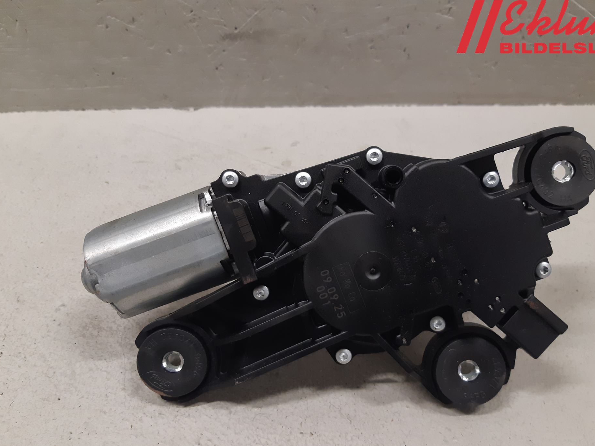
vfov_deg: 48.1
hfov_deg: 61.6
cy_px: 247
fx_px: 498
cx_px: 323
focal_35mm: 29
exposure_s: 1/50
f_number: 1.7
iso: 160
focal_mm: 3.93
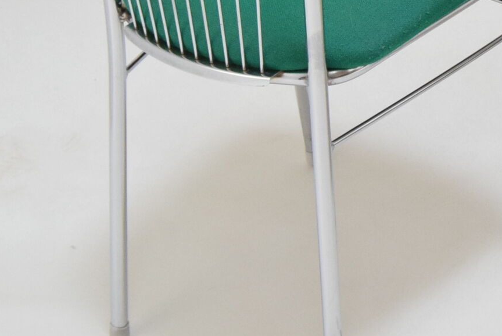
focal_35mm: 135
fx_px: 1884
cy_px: -91
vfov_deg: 10.0
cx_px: 615
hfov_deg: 14.6
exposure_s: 1/200
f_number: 7.1
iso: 1600
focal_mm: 26
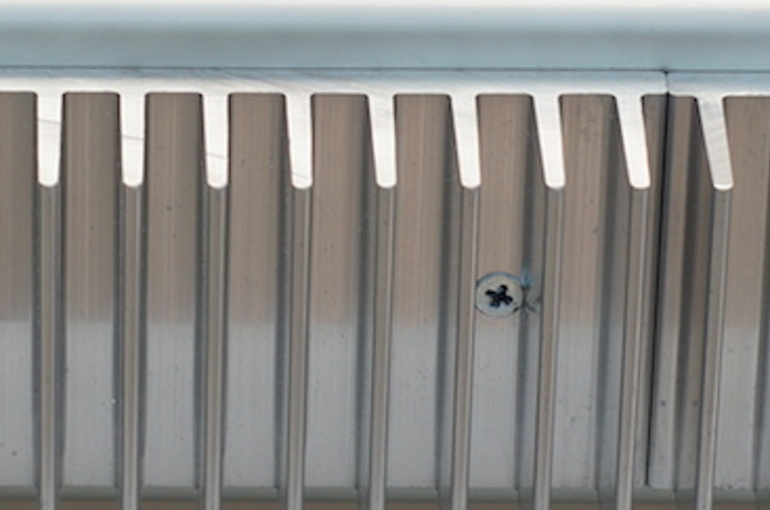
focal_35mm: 209
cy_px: -25
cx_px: 164
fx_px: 4461
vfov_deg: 6.5
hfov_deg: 9.8
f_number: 8
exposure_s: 1/160
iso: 100
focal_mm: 50
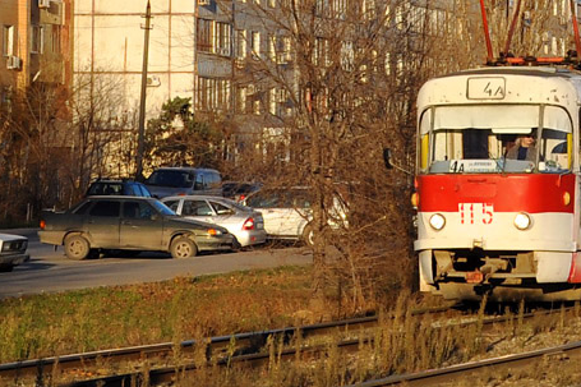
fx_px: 2606
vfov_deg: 8.5
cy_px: 34
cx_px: 534
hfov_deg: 12.6
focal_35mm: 162
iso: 200
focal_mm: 35
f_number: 8
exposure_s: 1/500
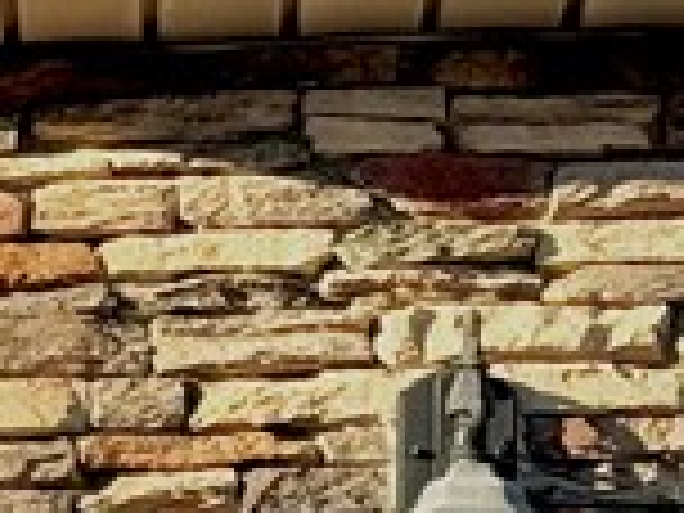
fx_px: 6402
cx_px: -432
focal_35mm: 324
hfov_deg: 6.0
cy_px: 1611
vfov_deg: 4.4
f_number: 1.78
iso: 64
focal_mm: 6.76
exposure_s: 1/1869
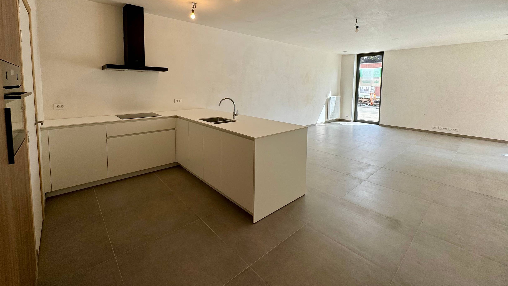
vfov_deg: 65.7
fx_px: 216
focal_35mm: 16
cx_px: 248
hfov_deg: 99.3
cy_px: 101
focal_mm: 2.22
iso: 40
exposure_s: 1/130
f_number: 2.2
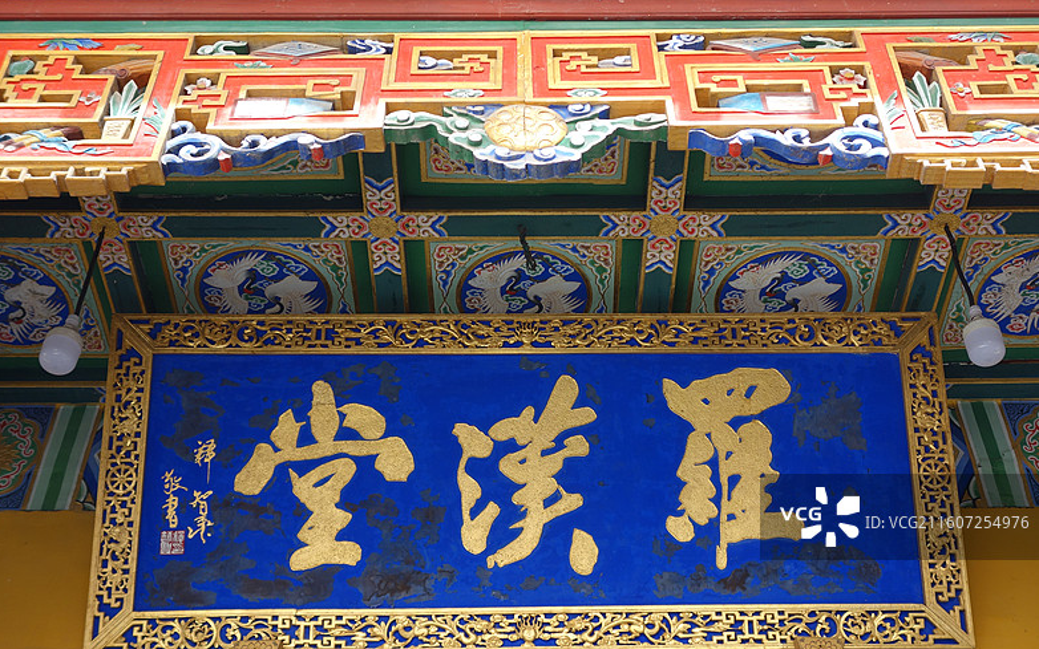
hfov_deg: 41.0
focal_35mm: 49
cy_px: 352
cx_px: 525
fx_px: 1388
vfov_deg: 26.3
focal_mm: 17.4
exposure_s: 1/80
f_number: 3.2
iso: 125
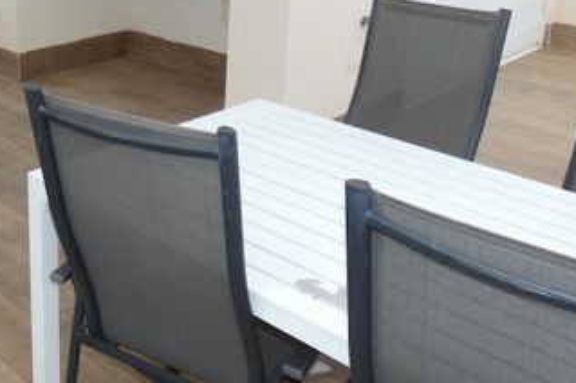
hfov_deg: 41.3
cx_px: 133
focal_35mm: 46
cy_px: 79
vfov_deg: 28.6
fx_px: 735
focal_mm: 3.6
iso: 80
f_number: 2.8
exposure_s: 1/500
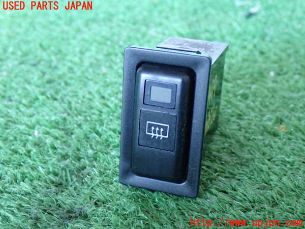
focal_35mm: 62
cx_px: 152
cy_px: 114
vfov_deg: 23.7
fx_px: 546
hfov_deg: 31.2
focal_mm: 11.09
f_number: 3.6
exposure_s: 1/20
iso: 800
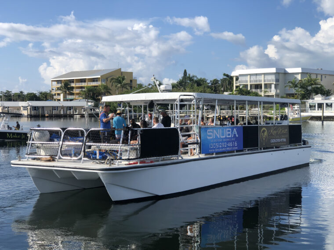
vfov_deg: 25.7
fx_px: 550
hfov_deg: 33.8
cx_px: 167
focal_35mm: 57
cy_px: 125
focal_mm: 6.6
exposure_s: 1/972
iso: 20
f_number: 2.8
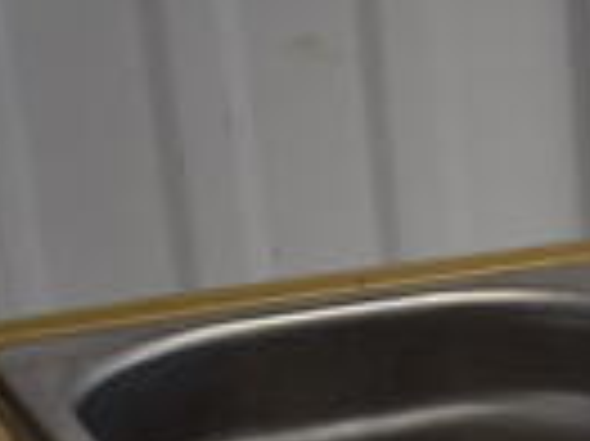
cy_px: 806
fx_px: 2060
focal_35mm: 121
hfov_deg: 14.7
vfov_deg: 11.3
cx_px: 982
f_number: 3.5
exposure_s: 1/200
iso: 800
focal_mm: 18
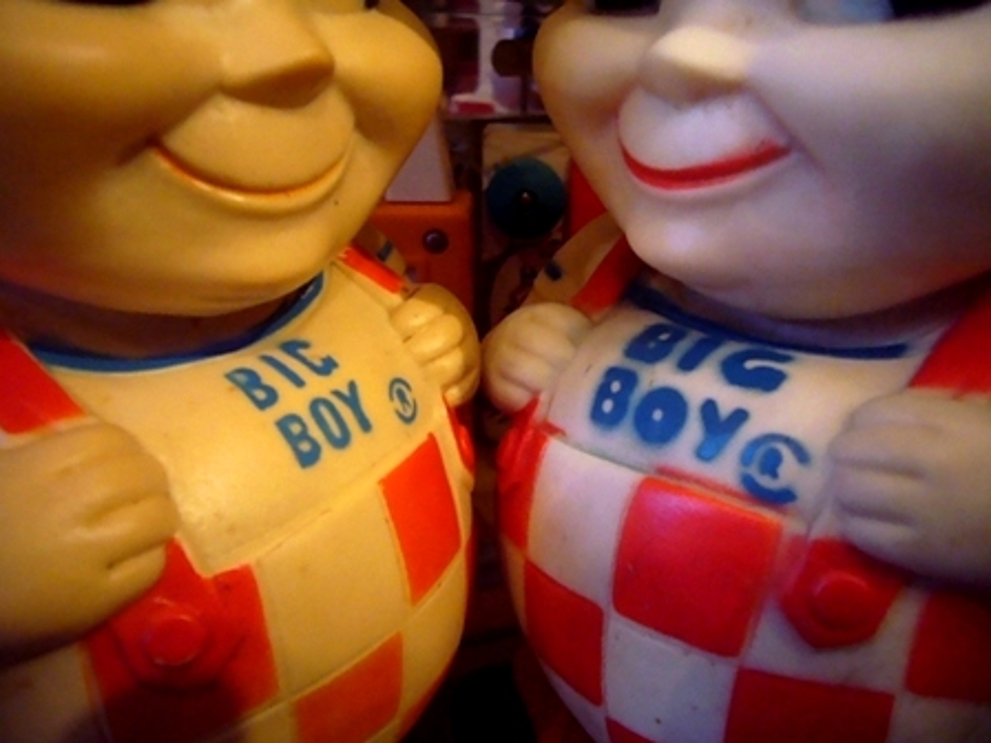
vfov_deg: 49.7
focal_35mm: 28
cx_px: 496
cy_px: 372
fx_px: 802
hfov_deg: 63.4
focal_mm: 4.6
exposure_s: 1/80
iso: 800
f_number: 2.8
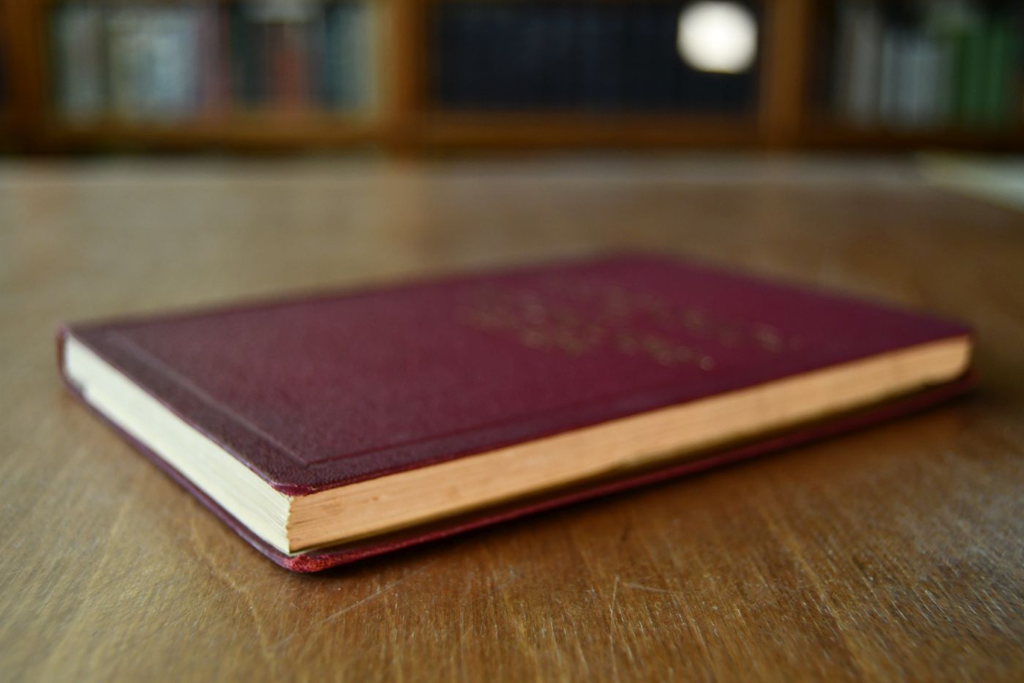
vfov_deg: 29.9
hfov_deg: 43.6
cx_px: 512
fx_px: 1280
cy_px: 342
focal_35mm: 45
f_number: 4.2
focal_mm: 30
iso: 800
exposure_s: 1/200
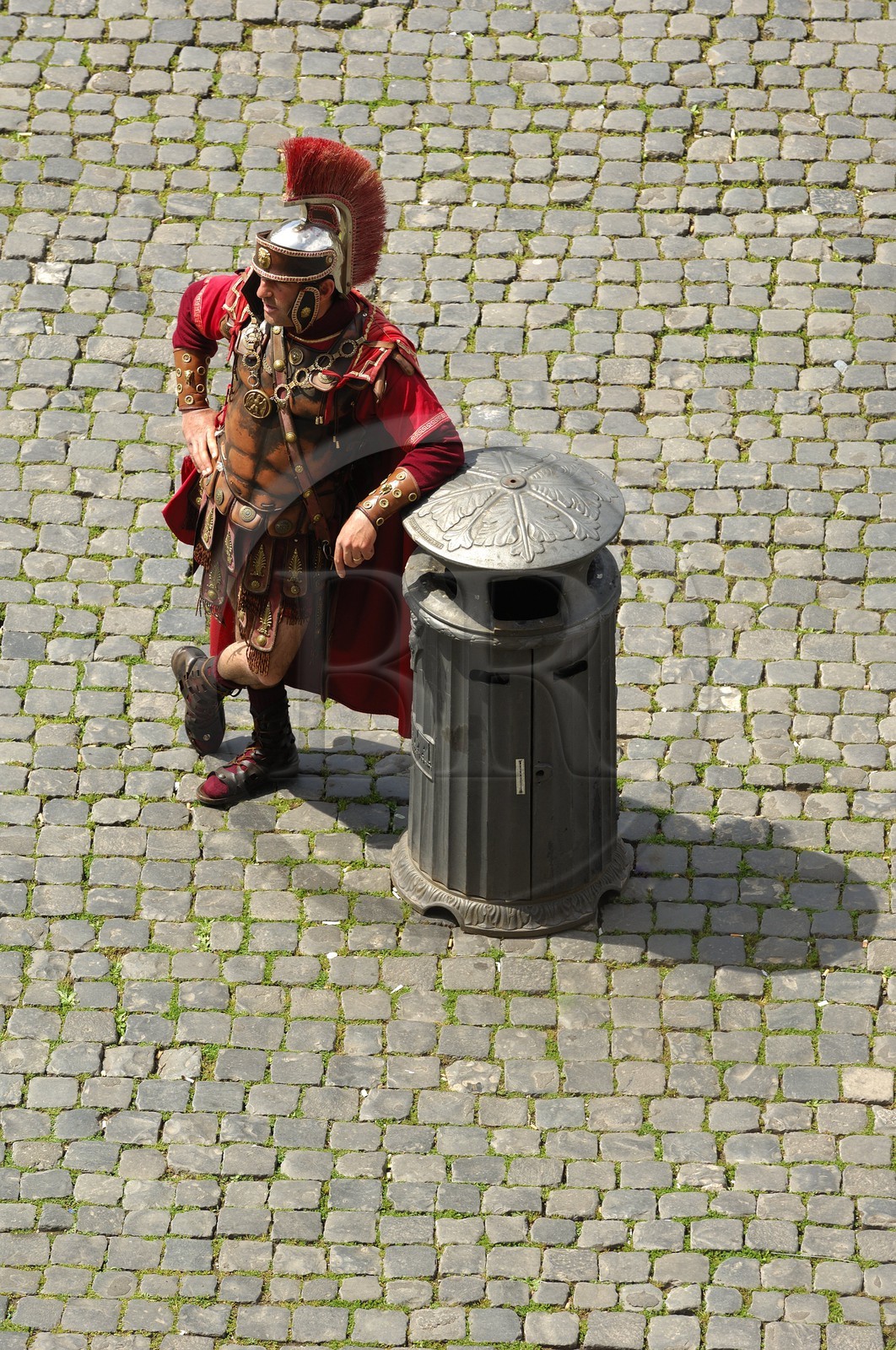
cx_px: 448
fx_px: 9829
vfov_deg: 7.9
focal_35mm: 262
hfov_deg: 5.2
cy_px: 675
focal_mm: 175
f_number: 5.6
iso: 100
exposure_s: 1/200
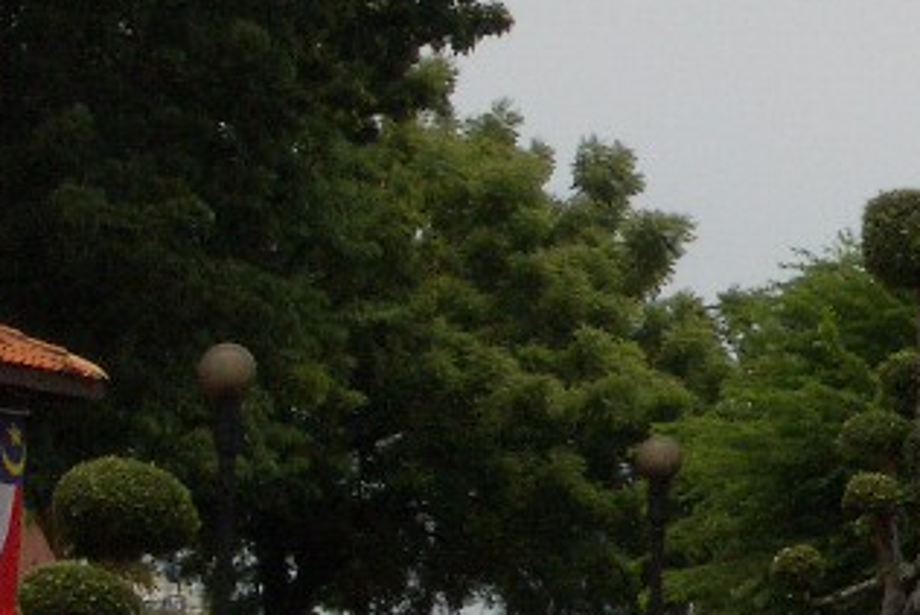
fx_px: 5343
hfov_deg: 9.7
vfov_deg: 6.6
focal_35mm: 209
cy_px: -44
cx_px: 1167
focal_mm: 10.2
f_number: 5.6
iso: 100
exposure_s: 1/1250
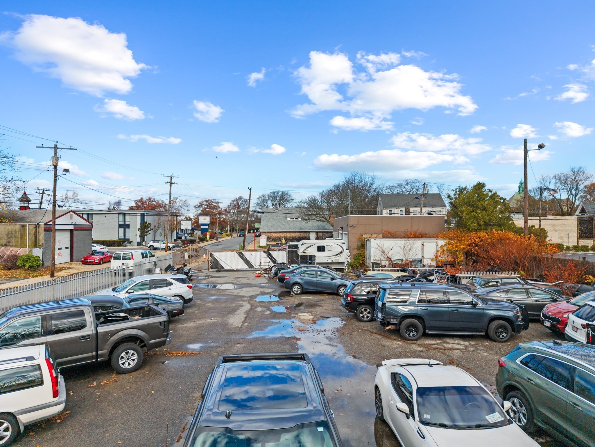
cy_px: 224
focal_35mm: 24
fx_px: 413
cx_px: 298
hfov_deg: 71.6
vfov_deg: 56.8
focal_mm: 8.67
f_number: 1.8
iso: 240
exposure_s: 1/4000
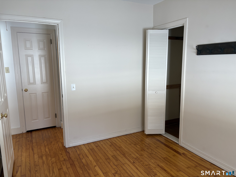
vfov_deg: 53.1
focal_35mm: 26
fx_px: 177
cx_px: 118
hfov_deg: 67.3
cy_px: 88
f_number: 1.6
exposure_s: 1/121
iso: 125
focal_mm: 5.96
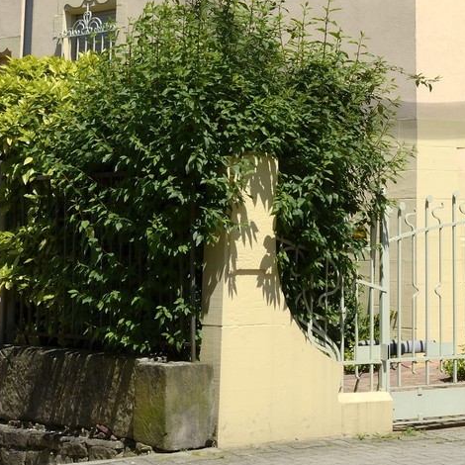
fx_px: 1672
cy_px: -169
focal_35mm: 110
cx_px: 433
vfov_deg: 15.0
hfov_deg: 15.6
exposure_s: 1/200
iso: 200
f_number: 13
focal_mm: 38
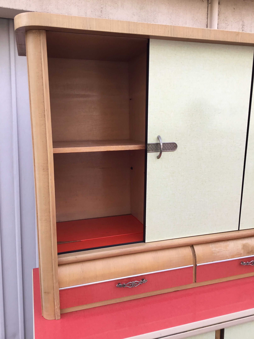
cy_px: 170
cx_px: 127
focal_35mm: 31
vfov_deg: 58.4
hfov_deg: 45.4
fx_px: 303
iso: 25
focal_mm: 3.3
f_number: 2.4
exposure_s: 1/128
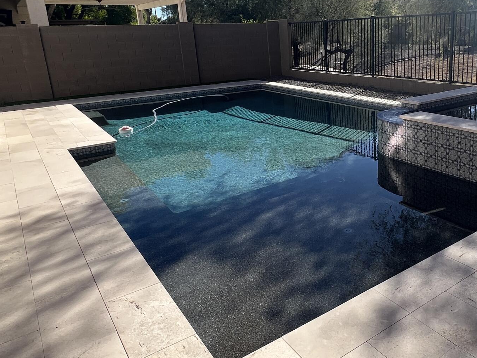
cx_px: 361
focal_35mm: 29
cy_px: 145
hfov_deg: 58.3
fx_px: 400
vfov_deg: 48.0
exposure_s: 1/809
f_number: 1.8
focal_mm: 1.57
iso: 32
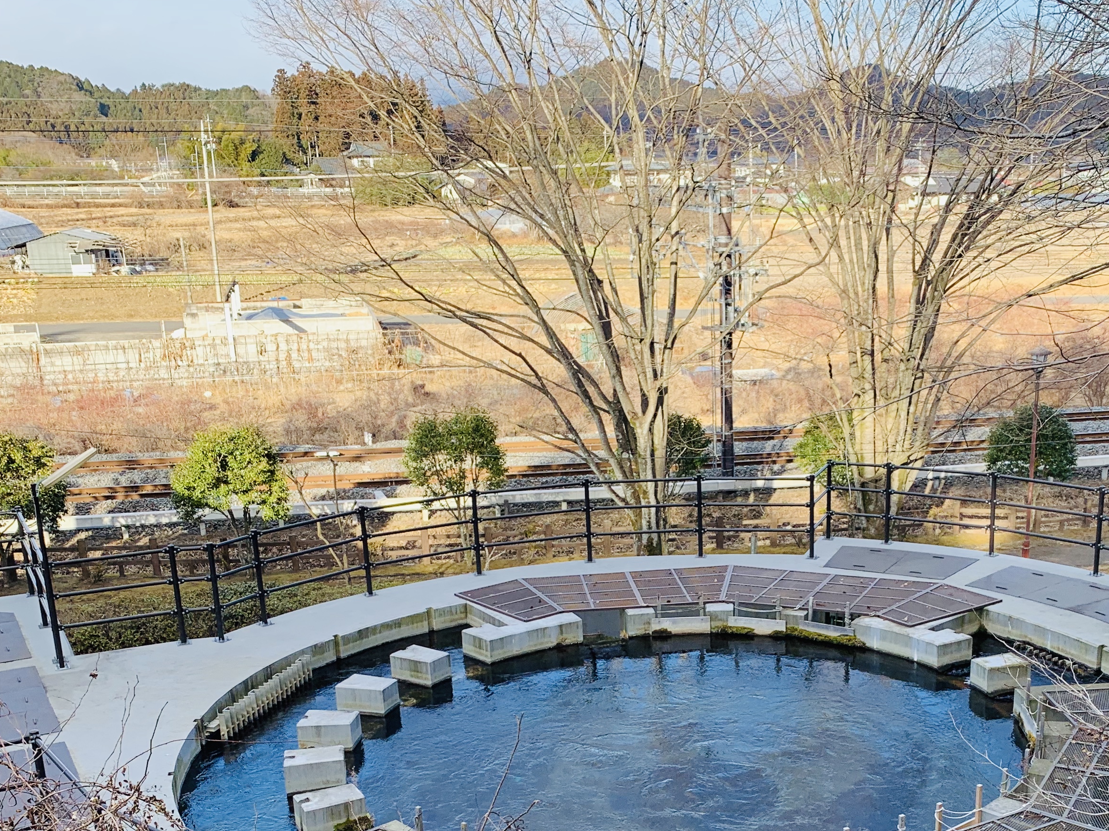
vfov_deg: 31.5
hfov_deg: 41.8
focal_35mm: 45
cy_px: 644
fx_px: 1442
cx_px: 680
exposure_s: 1/570
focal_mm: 4.25
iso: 25
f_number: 1.8
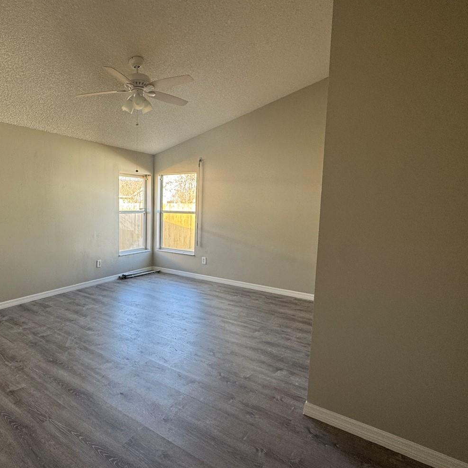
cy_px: 234
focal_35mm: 20
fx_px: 306
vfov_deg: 74.8
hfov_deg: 72.3
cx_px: 152
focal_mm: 2.22
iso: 100
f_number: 2.2
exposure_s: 1/99
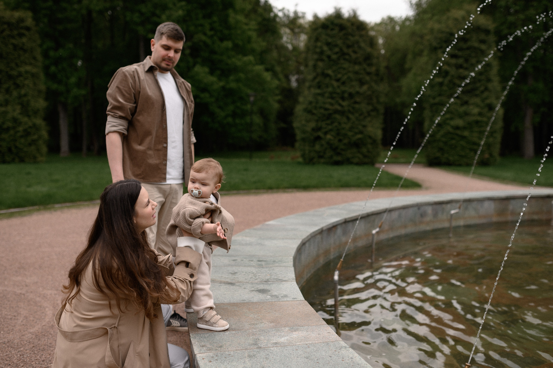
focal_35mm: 35
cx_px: 276
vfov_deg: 37.8
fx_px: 537
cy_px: 184
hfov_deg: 54.4
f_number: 2.2
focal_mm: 35
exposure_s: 1/1600
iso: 100
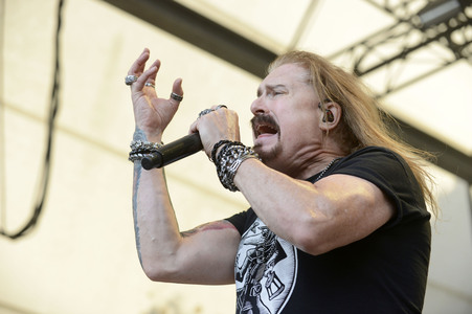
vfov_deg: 15.2
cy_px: 157
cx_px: 236
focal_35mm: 90
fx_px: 1179
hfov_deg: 22.6
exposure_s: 1/640
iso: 1000
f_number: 4.5
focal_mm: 90
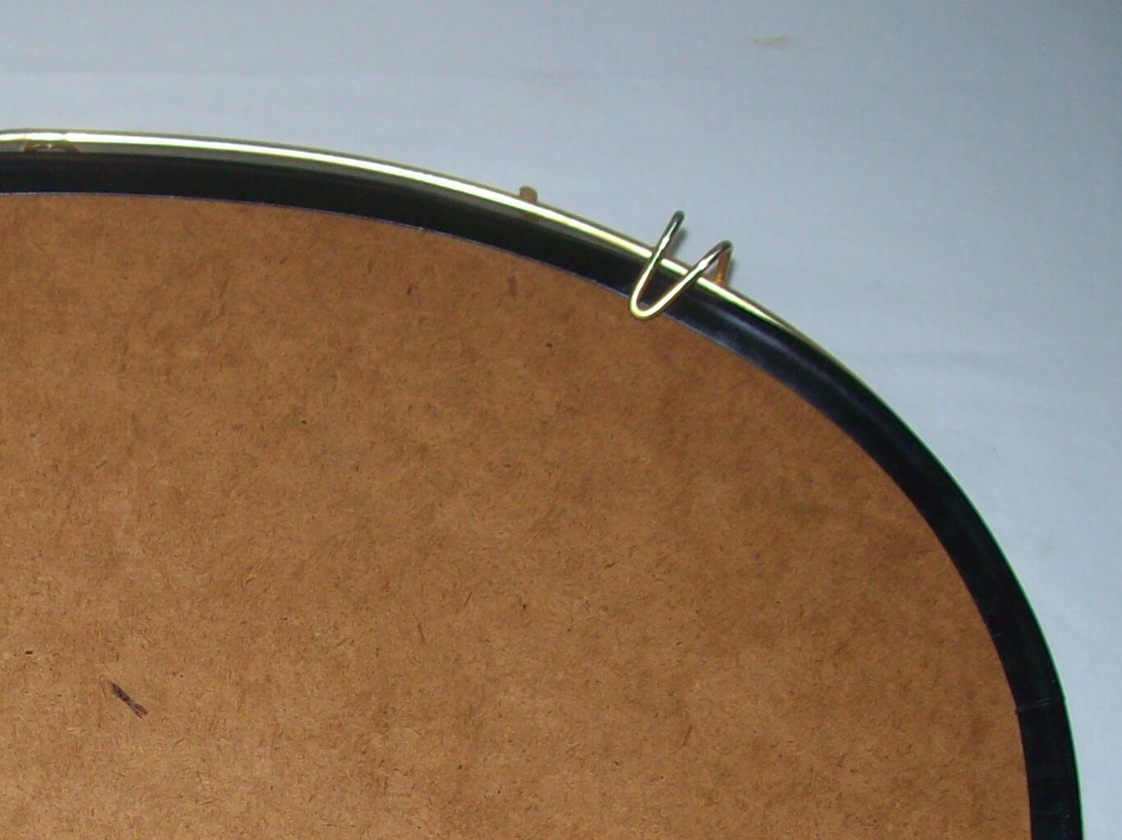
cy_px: 796
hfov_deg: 25.1
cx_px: 79
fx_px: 2430
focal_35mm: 75
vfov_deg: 19.2
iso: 80
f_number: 2.7
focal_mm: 6
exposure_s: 1/64
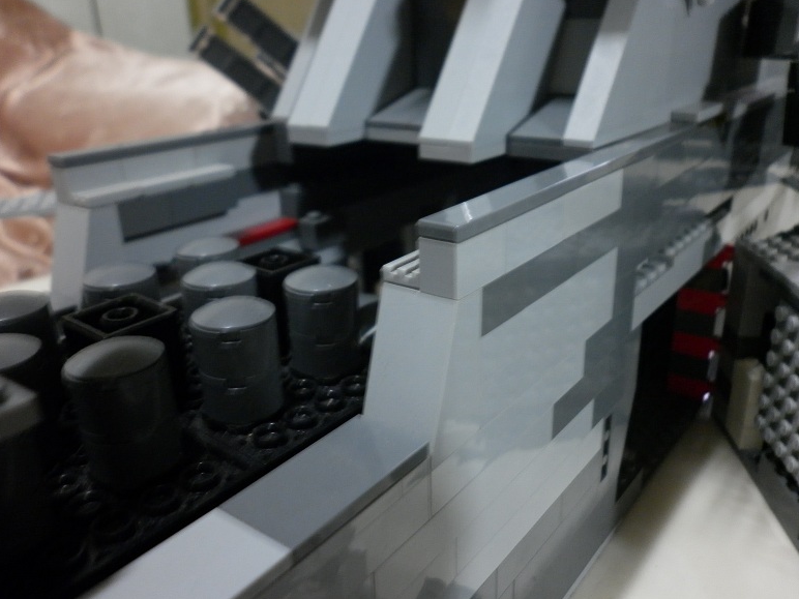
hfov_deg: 61.7
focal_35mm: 29
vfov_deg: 48.2
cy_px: 301
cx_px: 410
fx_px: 669
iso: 200
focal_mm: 5
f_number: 2.8
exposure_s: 1/8
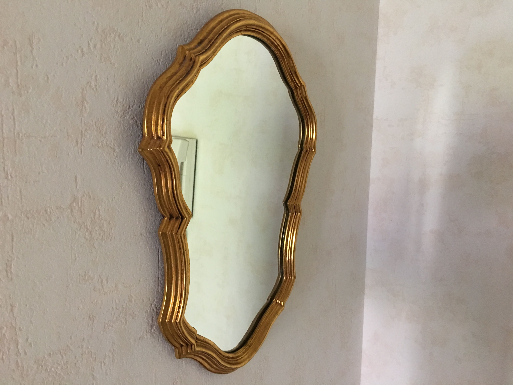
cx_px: 256
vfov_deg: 48.2
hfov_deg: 61.7
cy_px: 192
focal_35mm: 29
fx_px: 430
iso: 80
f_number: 2.2
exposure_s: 1/10
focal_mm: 4.15
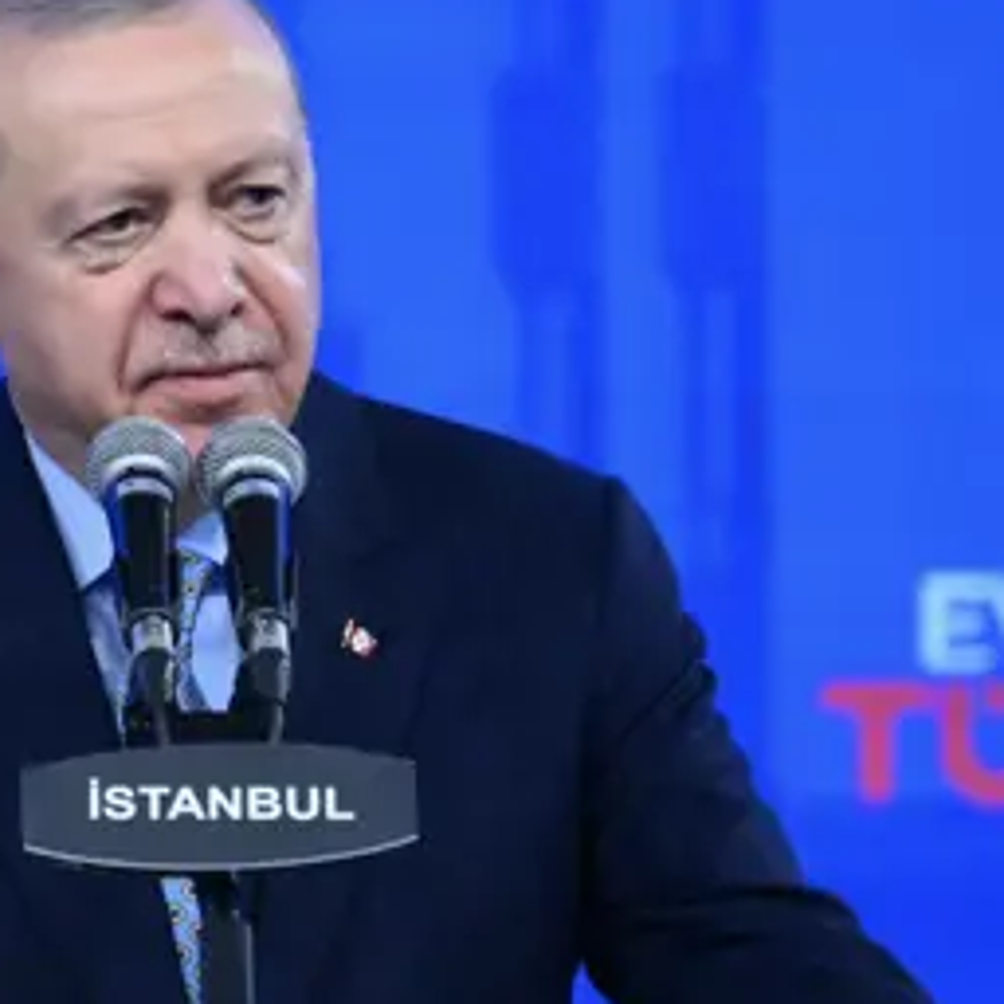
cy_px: 573
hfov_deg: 1.4
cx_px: 153
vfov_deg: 1.4
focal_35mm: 1237
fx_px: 40591
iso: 6400
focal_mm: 400
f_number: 5.6
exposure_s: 1/320
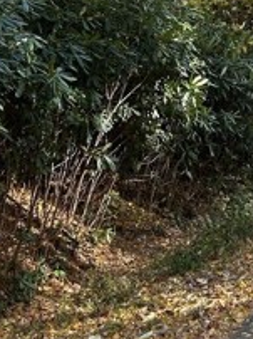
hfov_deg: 14.8
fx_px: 967
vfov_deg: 19.5
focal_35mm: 99
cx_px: 189
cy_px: 34
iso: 50
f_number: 1.5
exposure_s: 1/330
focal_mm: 5.7
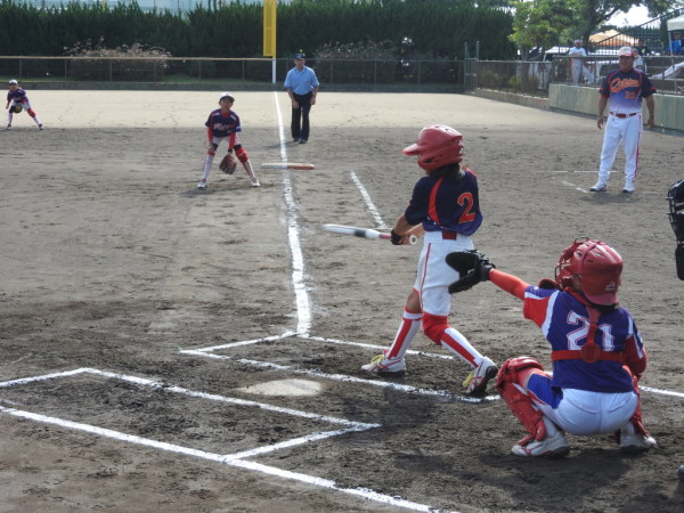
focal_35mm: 85
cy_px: 256
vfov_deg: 17.4
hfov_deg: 23.0
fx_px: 1680
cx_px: 342
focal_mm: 15.2
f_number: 4.5
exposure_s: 1/400
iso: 100
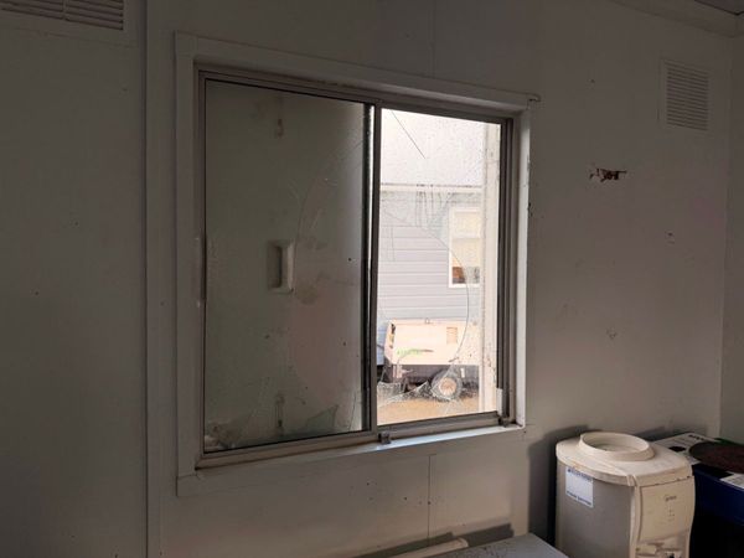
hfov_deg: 71.6
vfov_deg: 56.8
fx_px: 516
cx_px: 372
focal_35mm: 24
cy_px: 279
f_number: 1.78
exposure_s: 1/654
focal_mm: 6.76
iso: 80
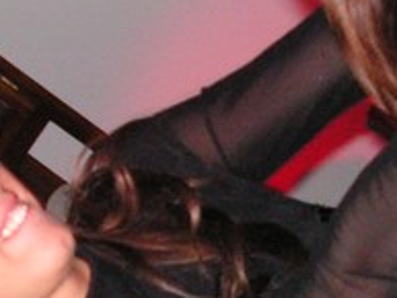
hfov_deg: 13.2
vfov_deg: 10.0
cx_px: 284
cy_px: 183
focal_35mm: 149
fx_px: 1710
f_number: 3.2
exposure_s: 1/40
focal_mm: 6
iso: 200
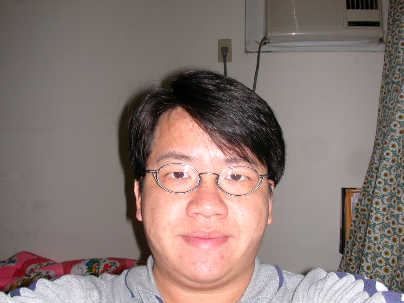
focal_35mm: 37
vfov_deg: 38.7
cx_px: 202
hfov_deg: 50.1
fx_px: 432
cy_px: 152
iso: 100
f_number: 4.5
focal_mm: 5.6
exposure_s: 1/59.9
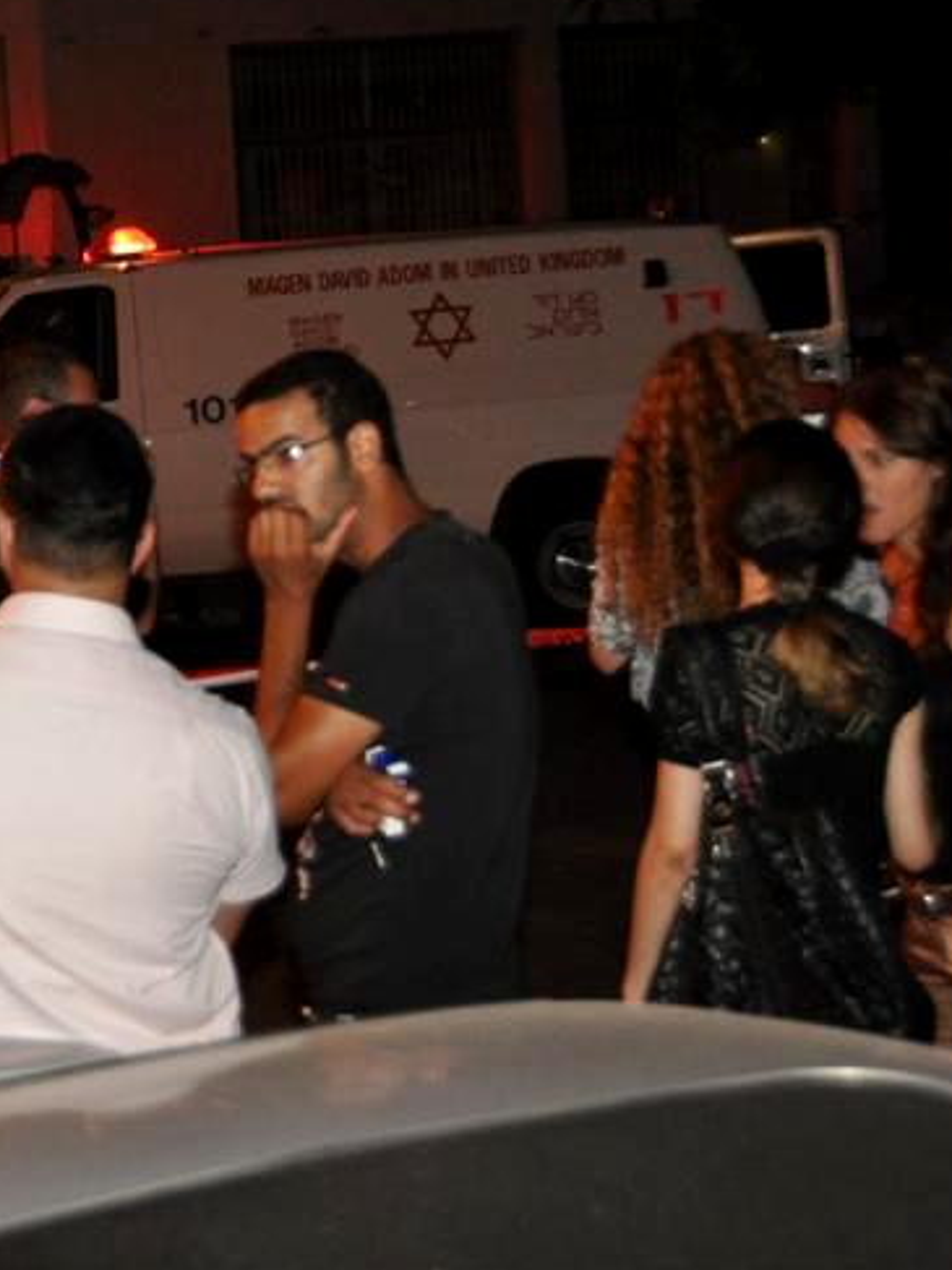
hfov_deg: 14.5
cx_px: -344
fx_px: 3558
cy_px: 389
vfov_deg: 20.1
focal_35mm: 97
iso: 800
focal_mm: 32
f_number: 4.2
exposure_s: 1/60
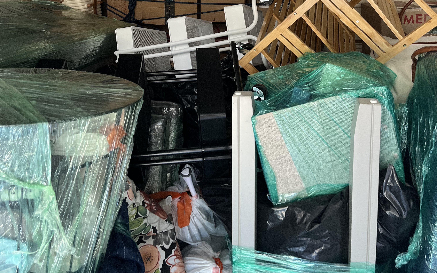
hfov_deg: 52.7
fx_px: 441
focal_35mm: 37
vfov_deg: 33.0
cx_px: 219
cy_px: 36
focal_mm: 5.1
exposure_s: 1/121
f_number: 1.6
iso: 125
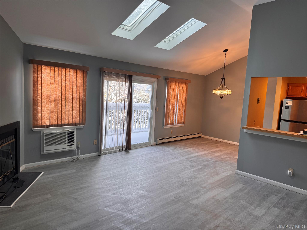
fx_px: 213
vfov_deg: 56.8
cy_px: 115
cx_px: 154
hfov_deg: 71.6
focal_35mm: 24
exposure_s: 1/170
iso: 80
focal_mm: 6.76
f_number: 1.78
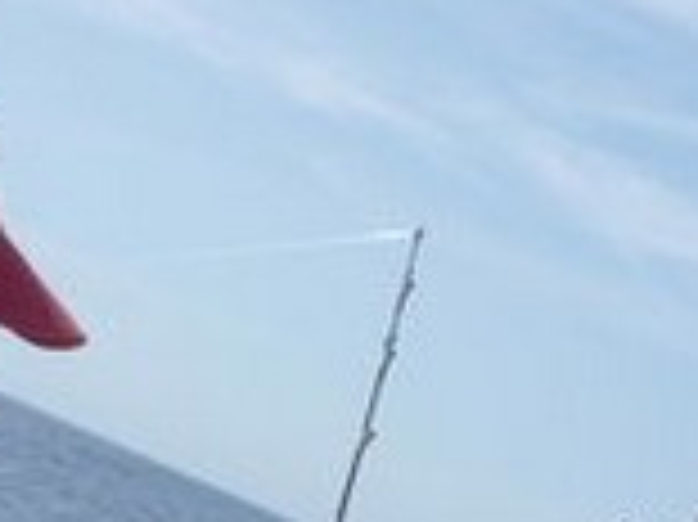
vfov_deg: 12.6
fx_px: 2297
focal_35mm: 114
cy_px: 657
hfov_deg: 17.0
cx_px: 630
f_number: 3.3
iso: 100
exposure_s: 1/1300
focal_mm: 4.9
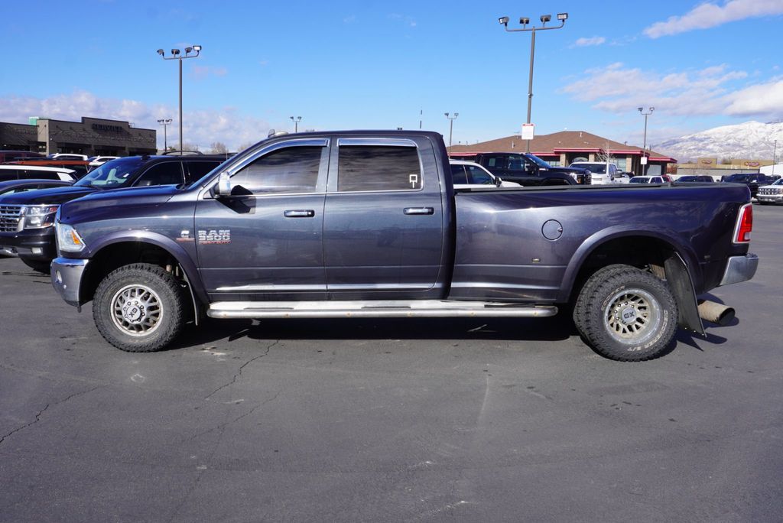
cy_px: 262
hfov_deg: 59.5
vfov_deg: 41.8
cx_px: 392
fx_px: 685
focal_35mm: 32
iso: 100
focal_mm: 21
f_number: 10
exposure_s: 1/160
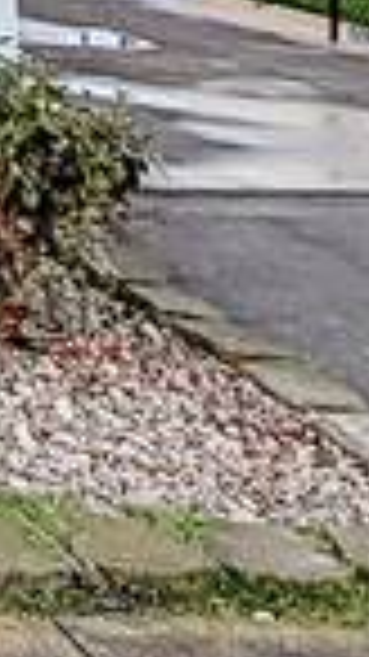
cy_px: -490
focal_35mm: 100
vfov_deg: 17.7
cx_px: -1058
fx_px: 1741
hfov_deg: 8.1
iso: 25
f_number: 2.2
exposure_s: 1/770
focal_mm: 2.22
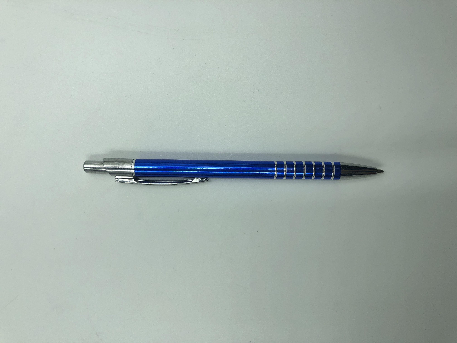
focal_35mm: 28
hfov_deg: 63.4
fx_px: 370
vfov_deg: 49.7
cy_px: 172
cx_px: 228
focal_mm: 3.99
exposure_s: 1/500
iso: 20
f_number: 1.8
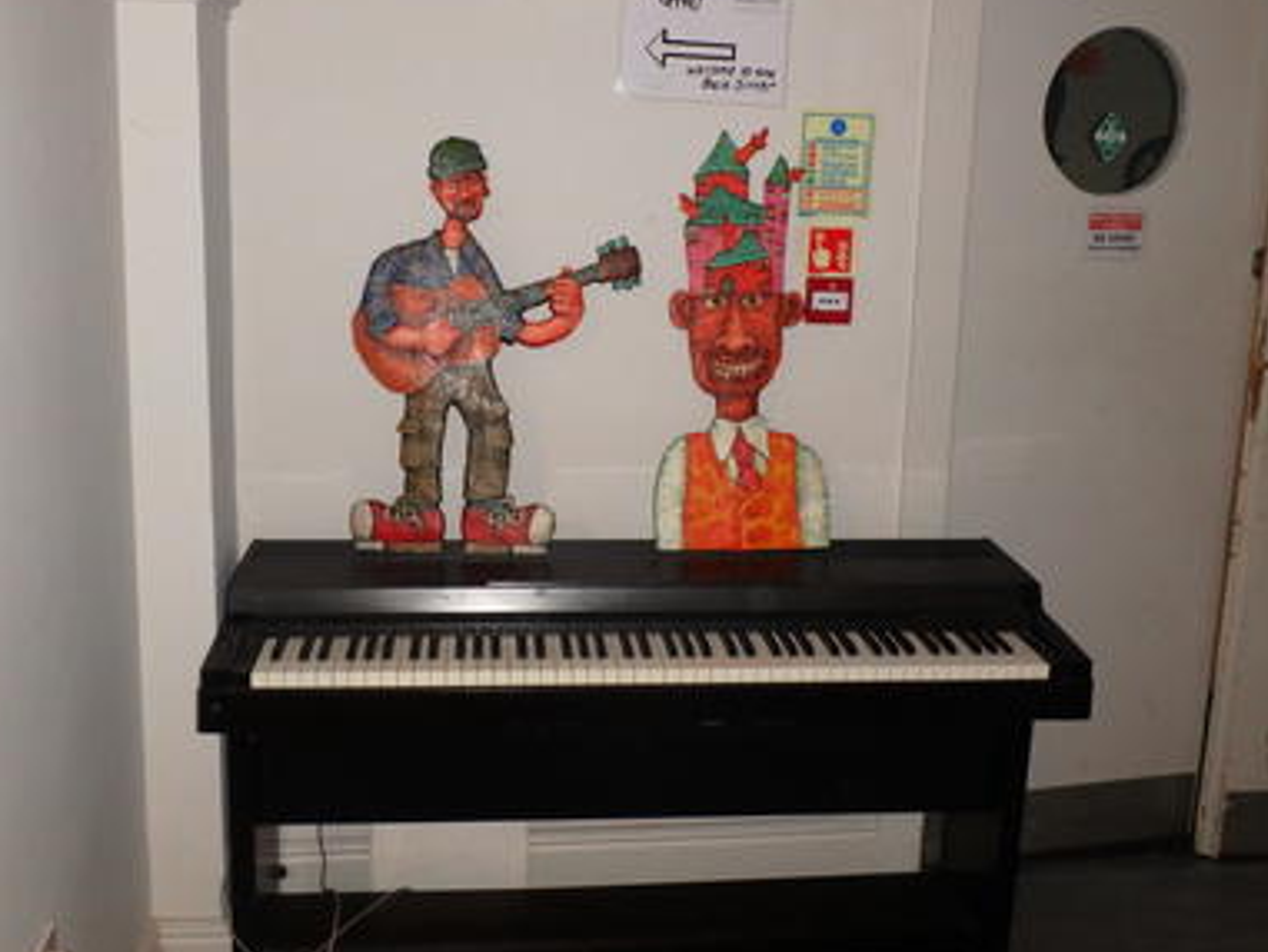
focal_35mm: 35
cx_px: 629
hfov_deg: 52.6
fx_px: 1282
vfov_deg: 40.6
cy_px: 394
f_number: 4.6
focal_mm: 5.2
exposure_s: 1/30
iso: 400
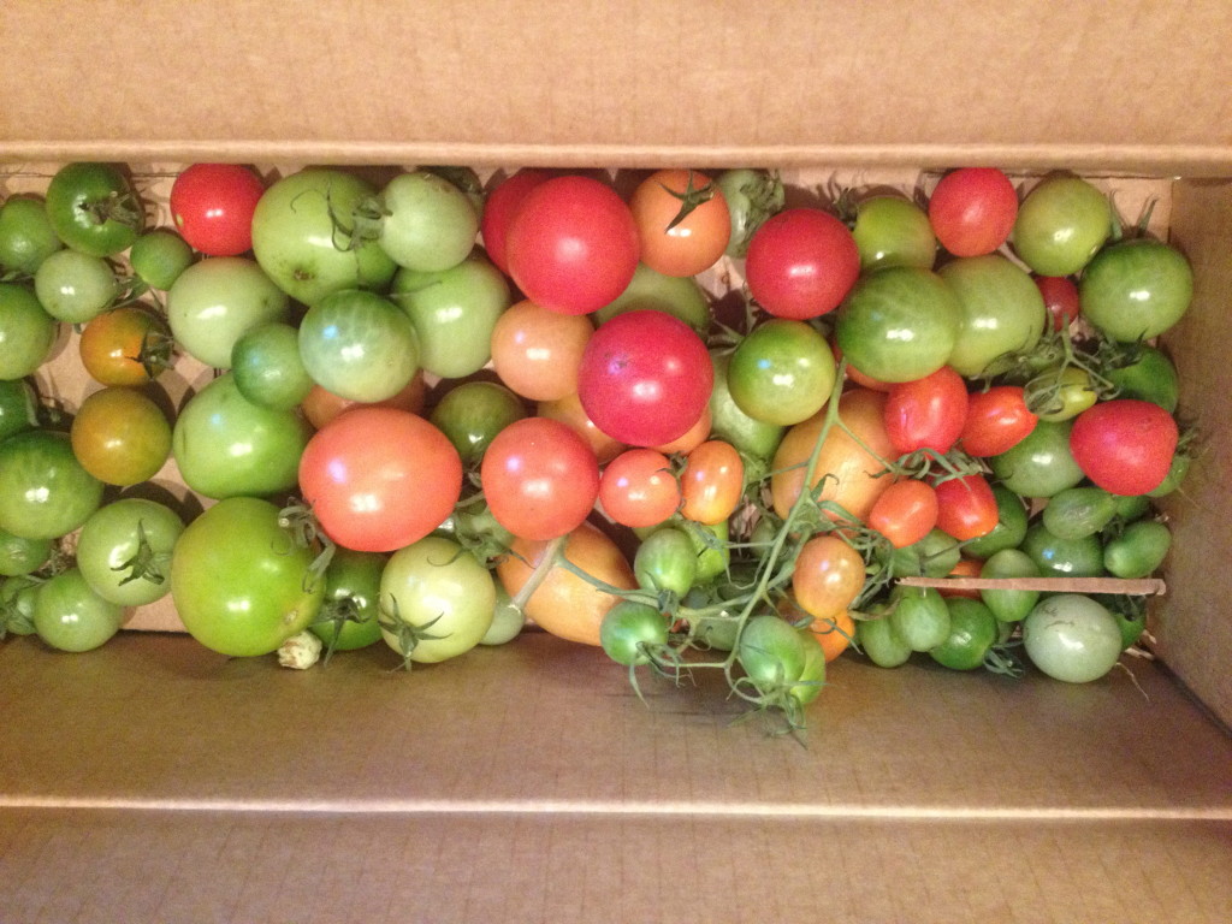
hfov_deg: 52.6
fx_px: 1246
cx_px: 616
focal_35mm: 35
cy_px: 462
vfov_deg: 40.7
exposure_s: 1/20
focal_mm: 4.28
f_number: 2.4
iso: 400
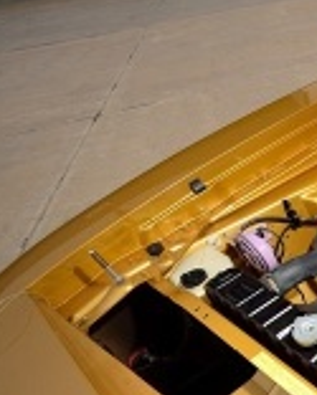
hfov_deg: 25.7
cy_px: 328
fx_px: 480
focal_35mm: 41
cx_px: 492
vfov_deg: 42.3
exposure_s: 1/80
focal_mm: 17
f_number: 11
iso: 200
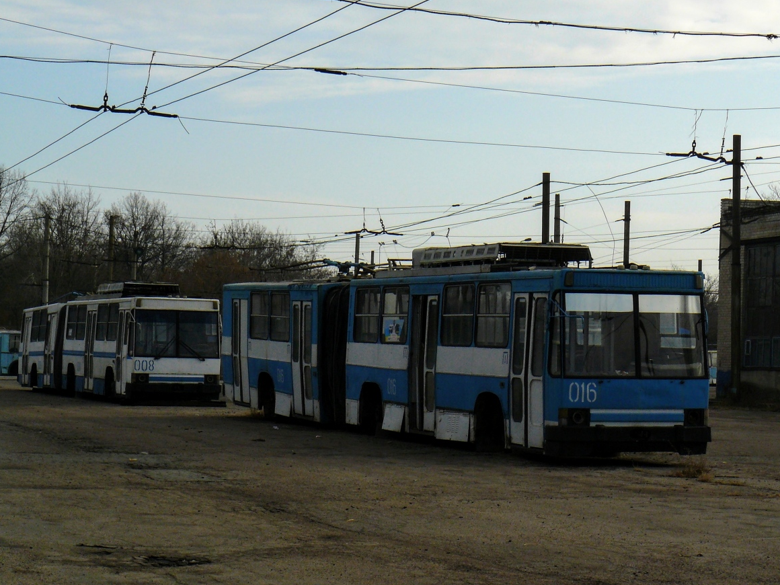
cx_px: 389
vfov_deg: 16.4
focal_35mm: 90
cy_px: 299
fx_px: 2028
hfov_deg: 21.8
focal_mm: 14.5
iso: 100
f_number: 7.1
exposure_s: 1/400
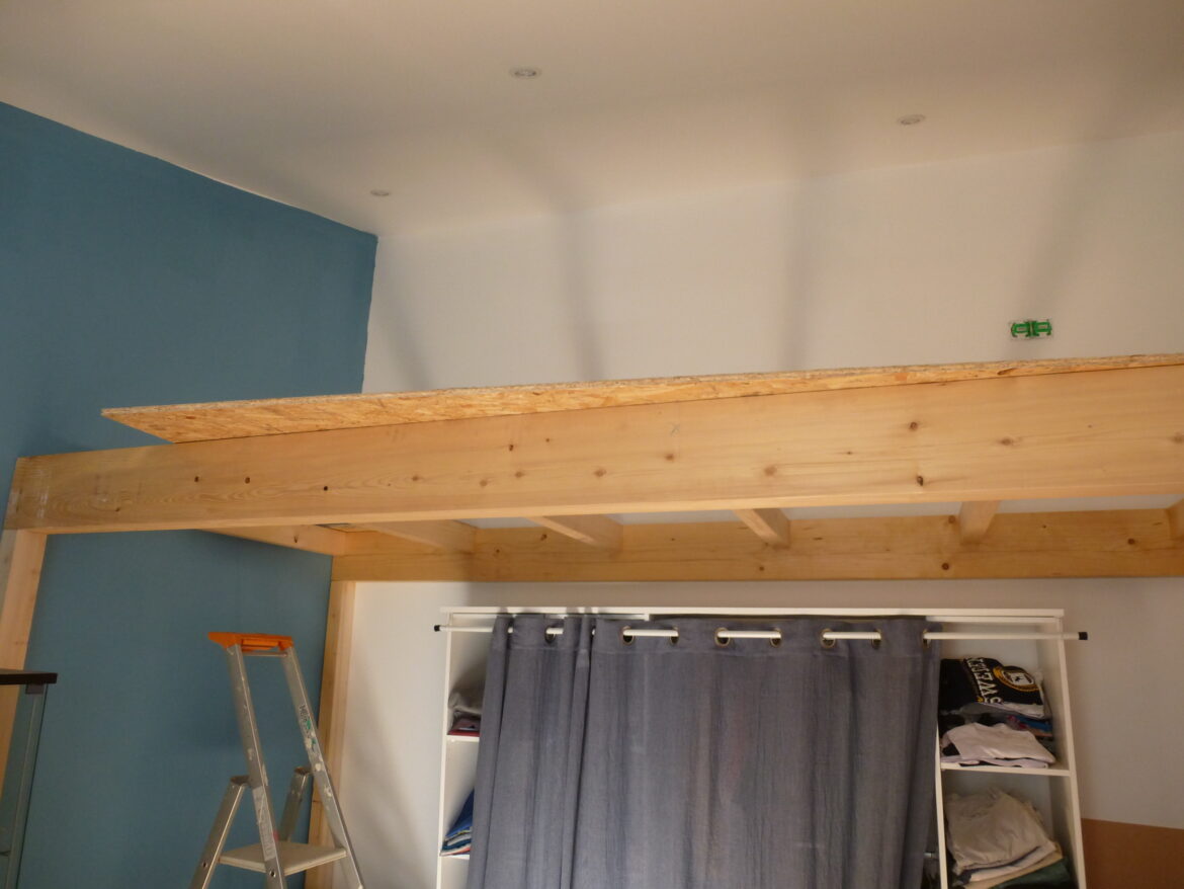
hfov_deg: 71.6
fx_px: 821
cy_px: 444
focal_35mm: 24
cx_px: 592
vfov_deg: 56.8
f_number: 3.3
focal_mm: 4.3
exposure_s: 1/60
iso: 250
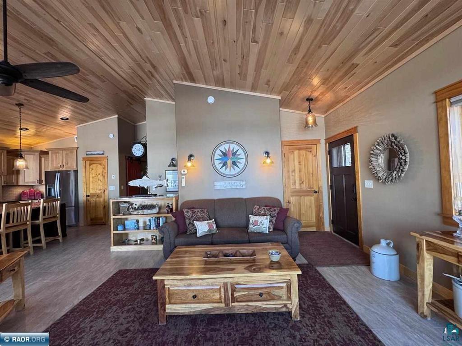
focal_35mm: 14
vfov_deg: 85.7
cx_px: 231
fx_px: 187
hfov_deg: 102.1
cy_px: 173
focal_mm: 2.22
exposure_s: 1/120
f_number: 2.2
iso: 200
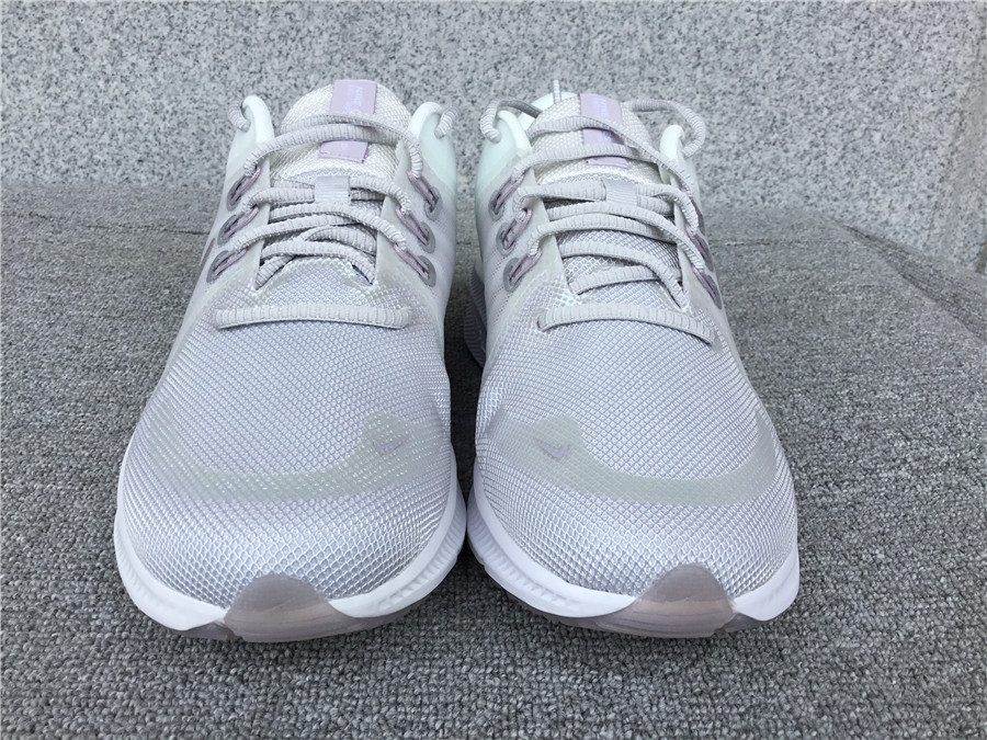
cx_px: 494
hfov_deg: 58.4
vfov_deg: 45.4
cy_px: 370
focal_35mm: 31
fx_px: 884
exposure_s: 1/431
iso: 25
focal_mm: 3.3
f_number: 2.4
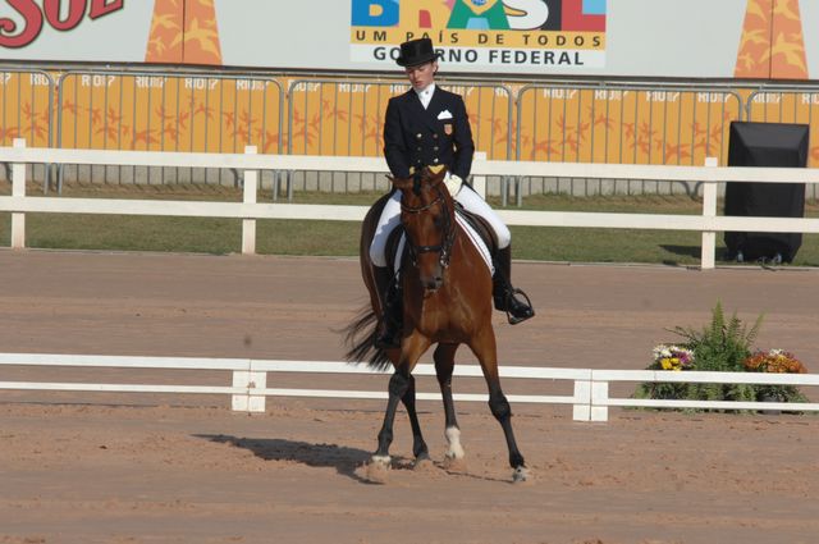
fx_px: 10565
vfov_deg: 2.9
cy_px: 272
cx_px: 410
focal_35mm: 465
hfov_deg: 4.4
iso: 200
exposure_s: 1/640
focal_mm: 310
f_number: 9.5
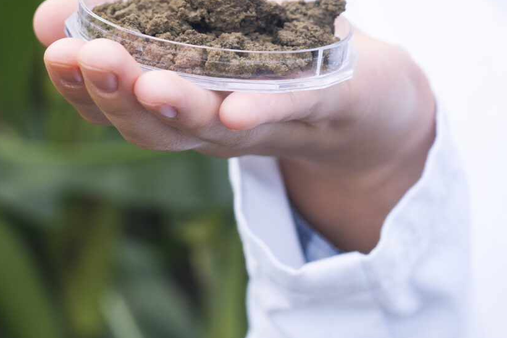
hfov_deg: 13.1
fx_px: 2198
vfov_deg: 8.6
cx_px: 359
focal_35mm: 156
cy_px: -162
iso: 250
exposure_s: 1/400
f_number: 4.5
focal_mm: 50
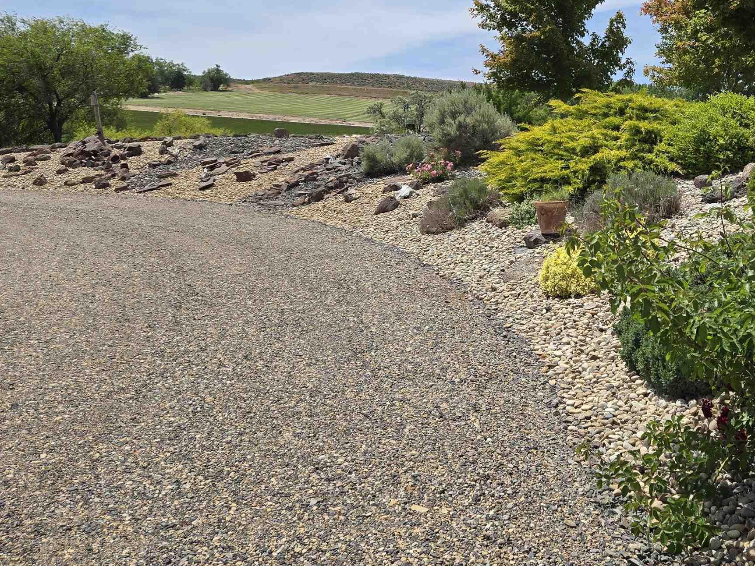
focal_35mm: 41
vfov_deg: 33.9
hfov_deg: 44.7
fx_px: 894
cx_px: 539
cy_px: 97
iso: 25
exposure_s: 1/2805
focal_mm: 5.4
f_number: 1.8
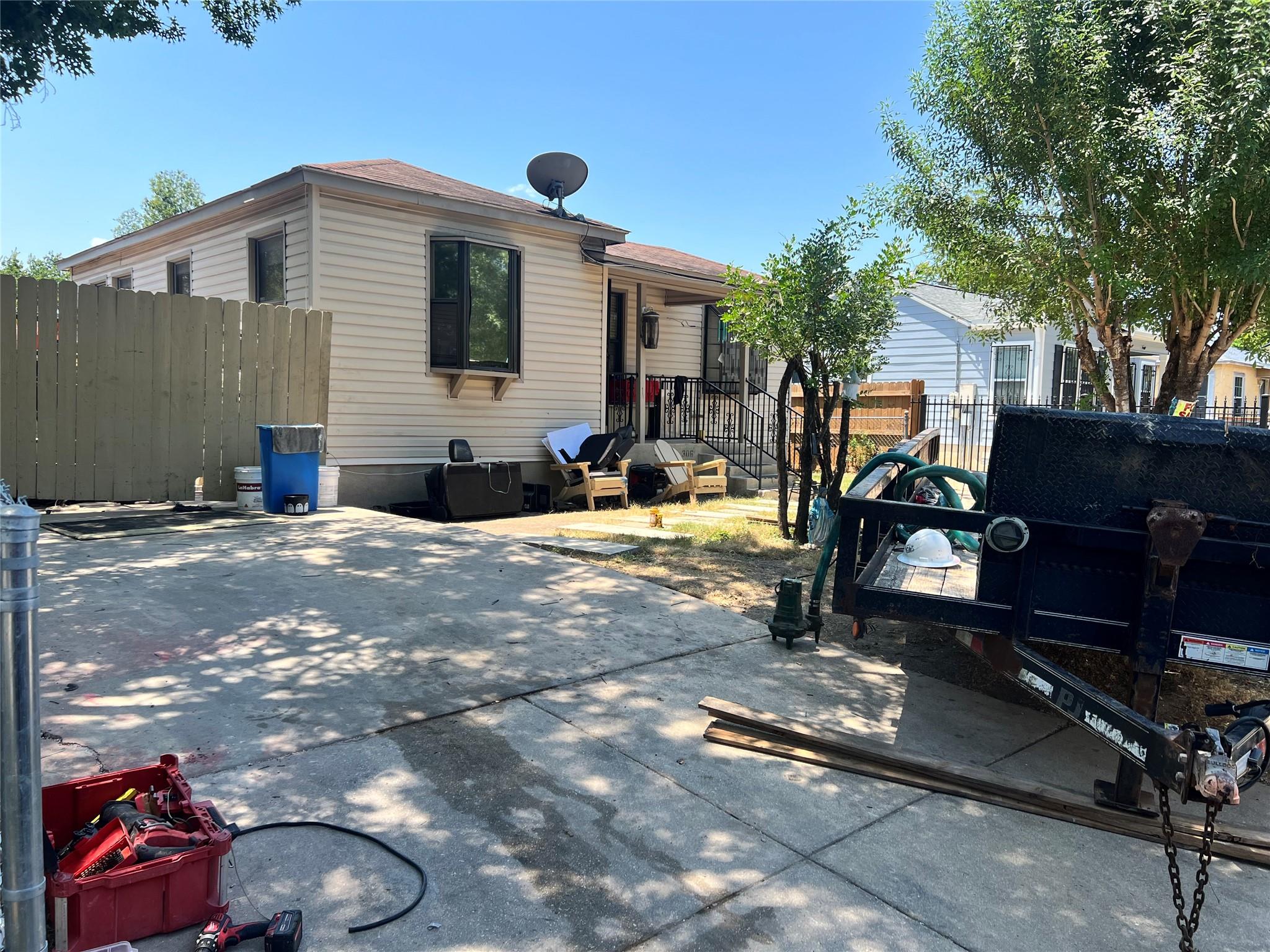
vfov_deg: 53.1
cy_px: 476
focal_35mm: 26
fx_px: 954
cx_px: 635
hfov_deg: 67.3
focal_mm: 5.7
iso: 50
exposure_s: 1/1449
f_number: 1.5
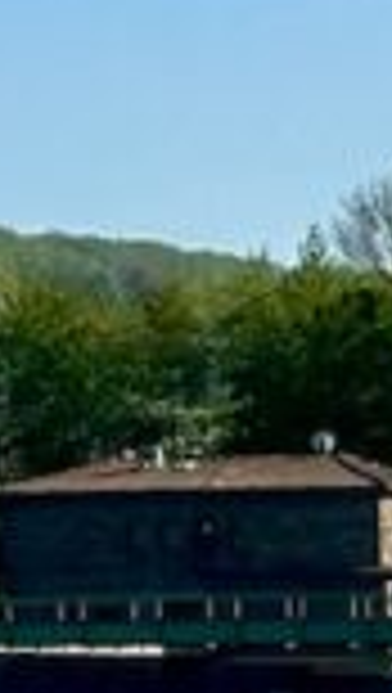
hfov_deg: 3.2
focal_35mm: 347
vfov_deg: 6.2
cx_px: -1856
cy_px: 4
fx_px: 6391
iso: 64
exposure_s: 1/4184
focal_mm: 6.86
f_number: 1.78
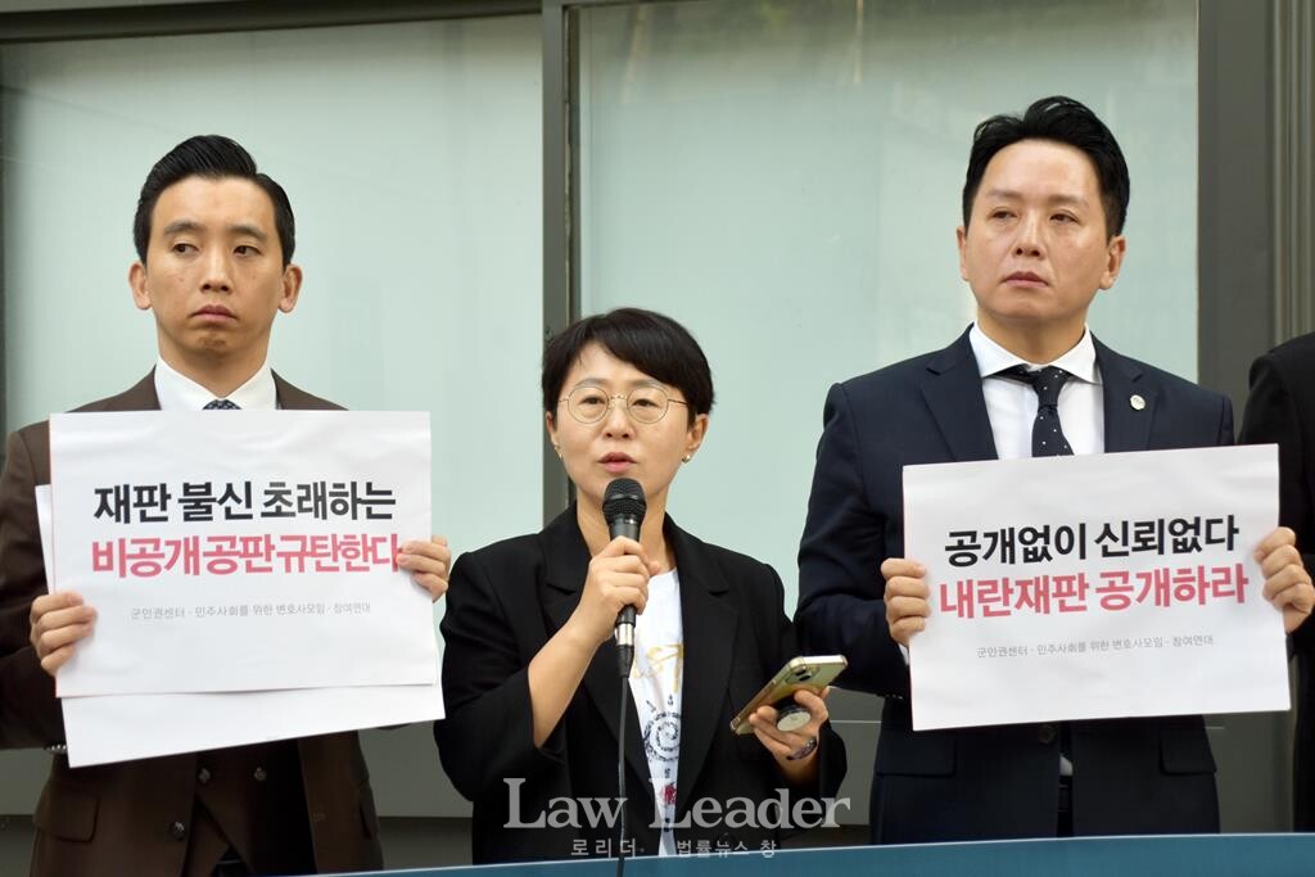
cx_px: 658
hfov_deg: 21.9
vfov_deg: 14.7
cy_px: 438
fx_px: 3397
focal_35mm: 93
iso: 160
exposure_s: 1/250
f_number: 5
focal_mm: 62
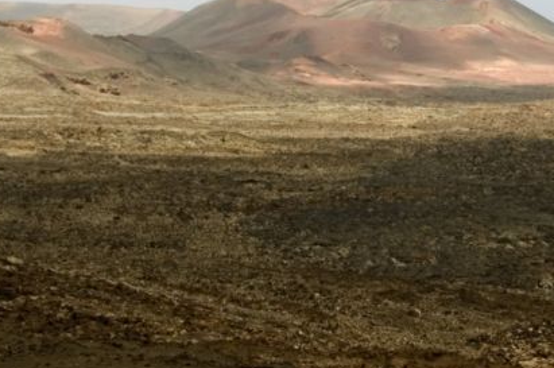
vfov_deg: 10.8
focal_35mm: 127
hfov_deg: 16.1
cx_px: 413
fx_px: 1952
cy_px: 101
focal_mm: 34
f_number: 4.2
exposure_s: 1/500
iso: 200
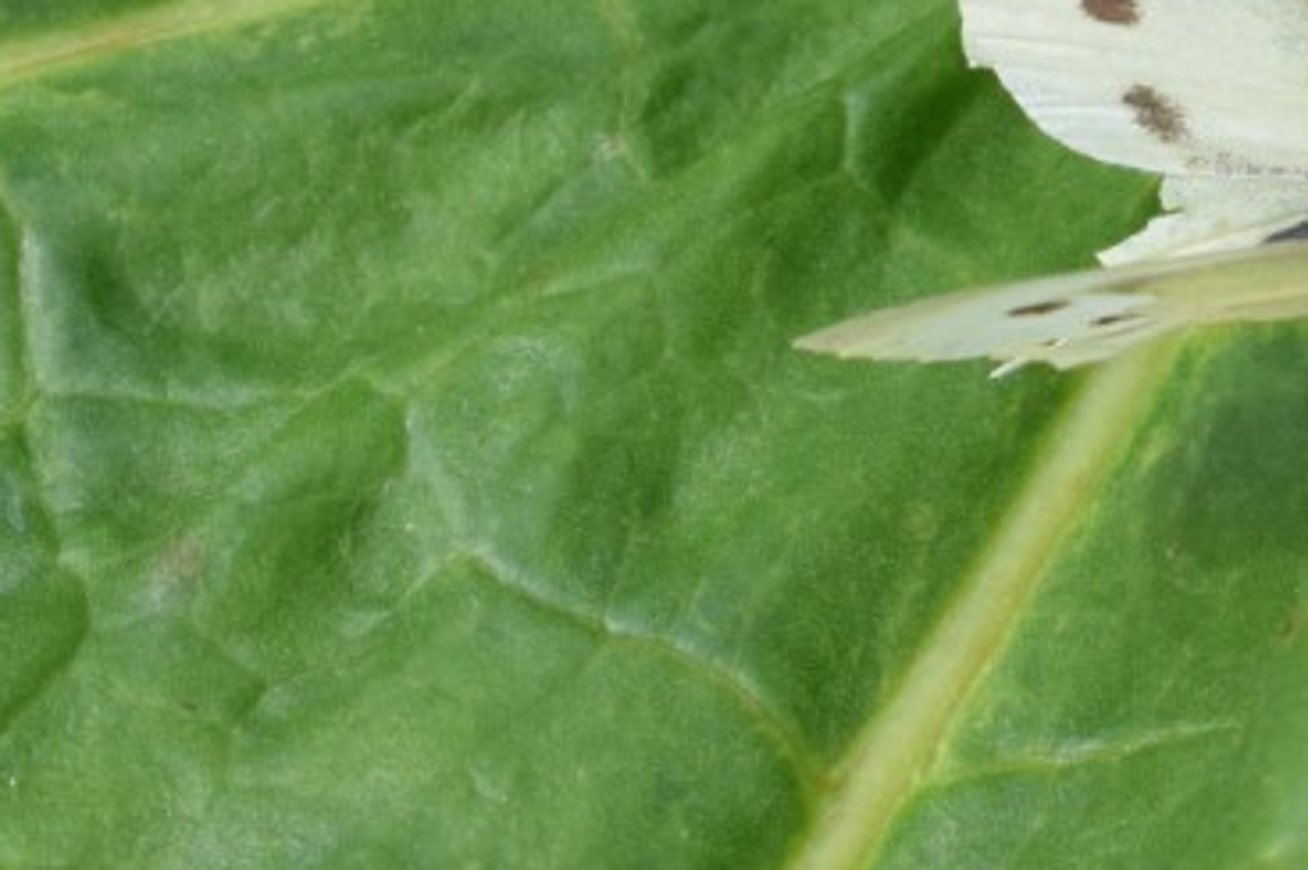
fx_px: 5880
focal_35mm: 162
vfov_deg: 8.4
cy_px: 78
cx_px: 1244
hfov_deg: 12.6
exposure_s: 1/1000
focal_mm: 55
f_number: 10
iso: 800
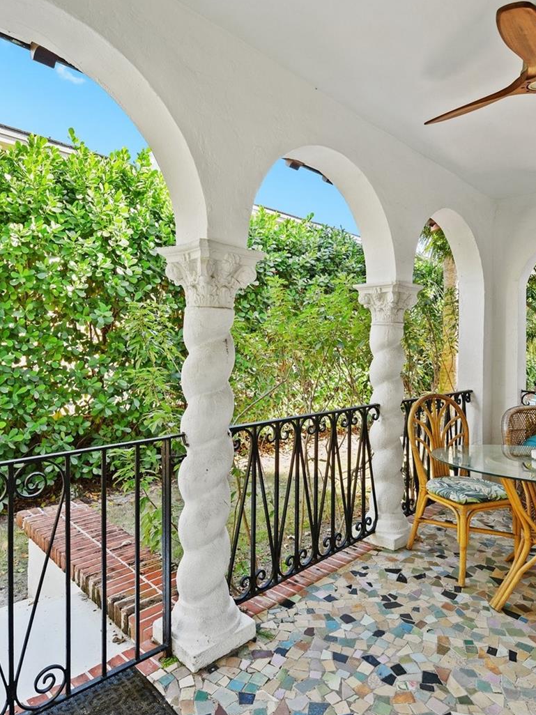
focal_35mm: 21
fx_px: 434
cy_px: 353
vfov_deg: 79.0
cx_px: 289
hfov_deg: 63.3
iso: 100
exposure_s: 1/30
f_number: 2.8
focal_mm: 14
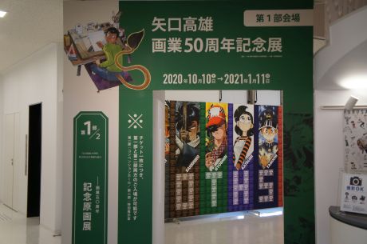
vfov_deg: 31.8
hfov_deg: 46.5
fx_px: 427
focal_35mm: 42
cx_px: 184
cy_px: 122
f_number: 4
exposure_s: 1/160
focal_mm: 28
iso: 640
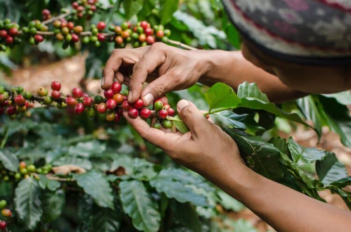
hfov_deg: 37.9
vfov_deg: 25.6
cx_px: 176
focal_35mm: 52
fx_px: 511
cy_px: 116
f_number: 2.8
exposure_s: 1/160
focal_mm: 35
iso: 200
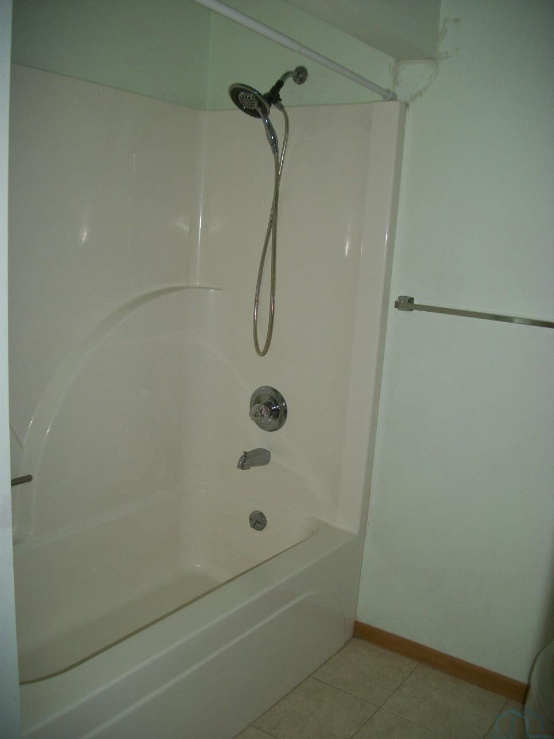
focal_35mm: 32
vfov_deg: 56.8
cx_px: 277
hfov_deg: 44.2
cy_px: 370
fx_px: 683
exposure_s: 1/30
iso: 80
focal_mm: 5.7
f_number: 2.9
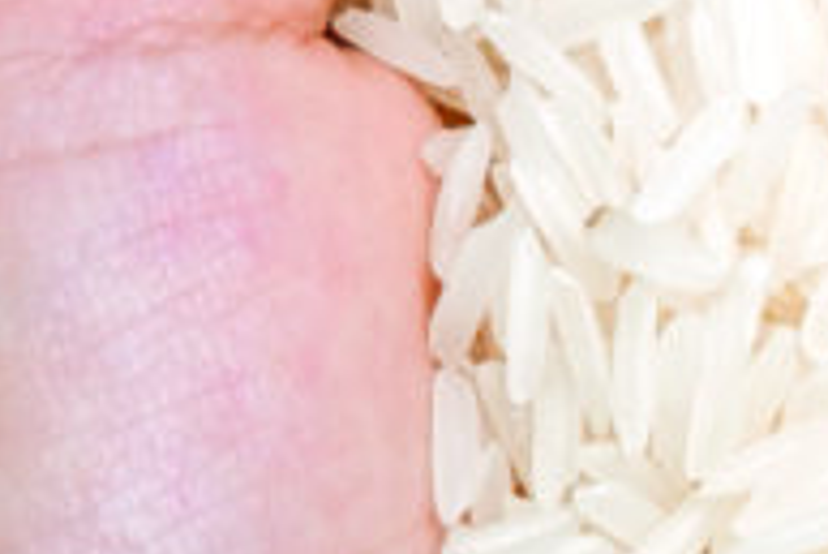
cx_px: 1506
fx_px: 11946
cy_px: 389
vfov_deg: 2.7
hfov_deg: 3.9
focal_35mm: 519
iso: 200
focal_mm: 65.2
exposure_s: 1/80
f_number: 4
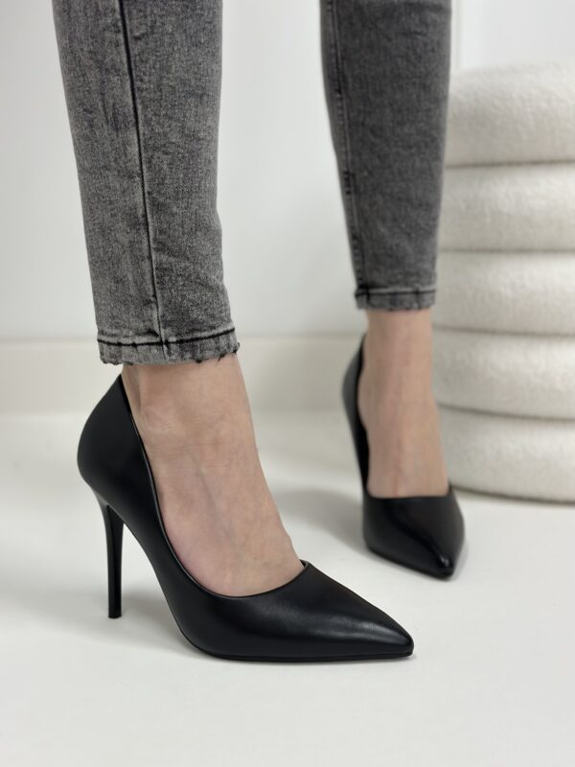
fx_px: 1063
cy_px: 384
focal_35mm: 48
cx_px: 288
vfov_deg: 39.7
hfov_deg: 30.3
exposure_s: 1/100
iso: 160
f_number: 1.78
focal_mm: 6.86
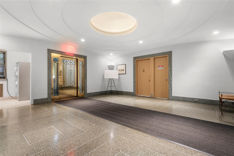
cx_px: 117
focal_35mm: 16
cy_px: 78
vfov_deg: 73.8
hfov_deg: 96.7
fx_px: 104
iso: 500
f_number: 22
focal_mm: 16
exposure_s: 5
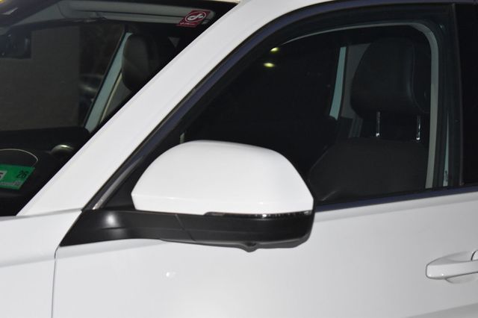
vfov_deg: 16.5
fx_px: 1095
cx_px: 239
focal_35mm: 82
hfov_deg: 24.6
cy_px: 159
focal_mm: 55
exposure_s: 1/60
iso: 2800
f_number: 5.6
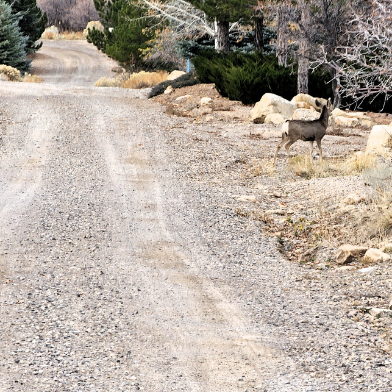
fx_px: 4151
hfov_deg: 5.4
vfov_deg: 5.4
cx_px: 255
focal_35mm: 324
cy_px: 160
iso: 50
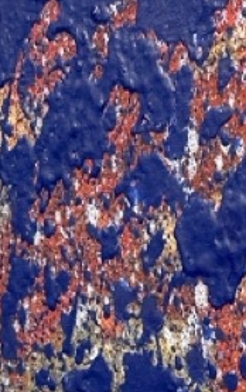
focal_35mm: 234
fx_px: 2507
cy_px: 670
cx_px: 362
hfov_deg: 5.6
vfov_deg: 8.7
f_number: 1.78
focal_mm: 6.86
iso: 100
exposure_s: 1/100
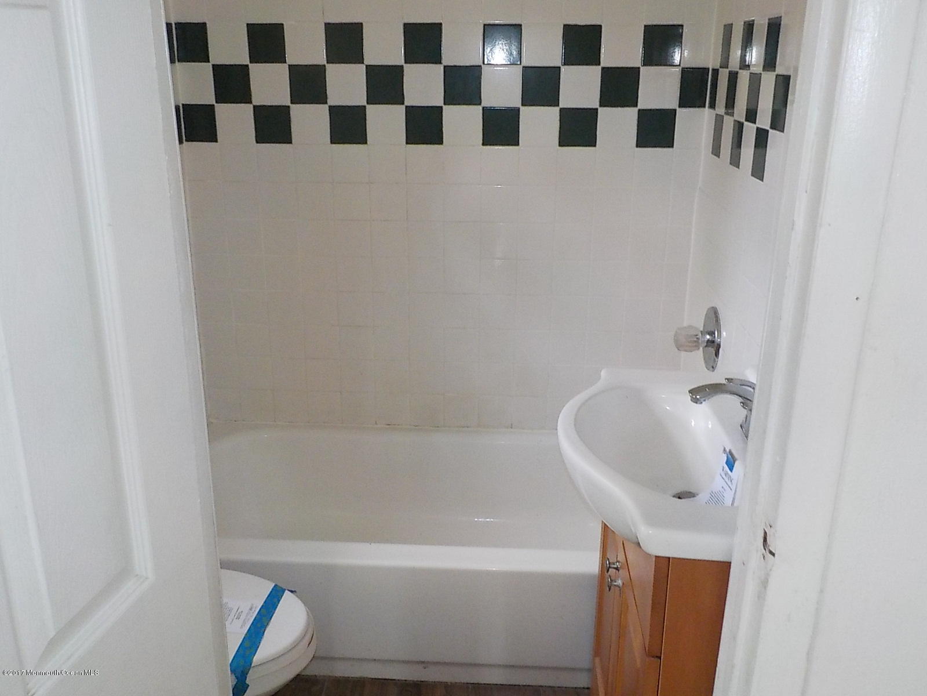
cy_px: 348
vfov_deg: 46.8
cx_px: 464
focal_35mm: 30
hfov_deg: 60.0
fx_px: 803
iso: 400
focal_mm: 4.1
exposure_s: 1/30
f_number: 3.3
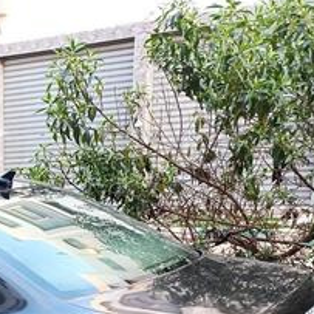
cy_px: 365
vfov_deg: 24.6
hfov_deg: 23.7
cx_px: -95
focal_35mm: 64
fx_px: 657
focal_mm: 6.14
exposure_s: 1/100
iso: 640
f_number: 1.6
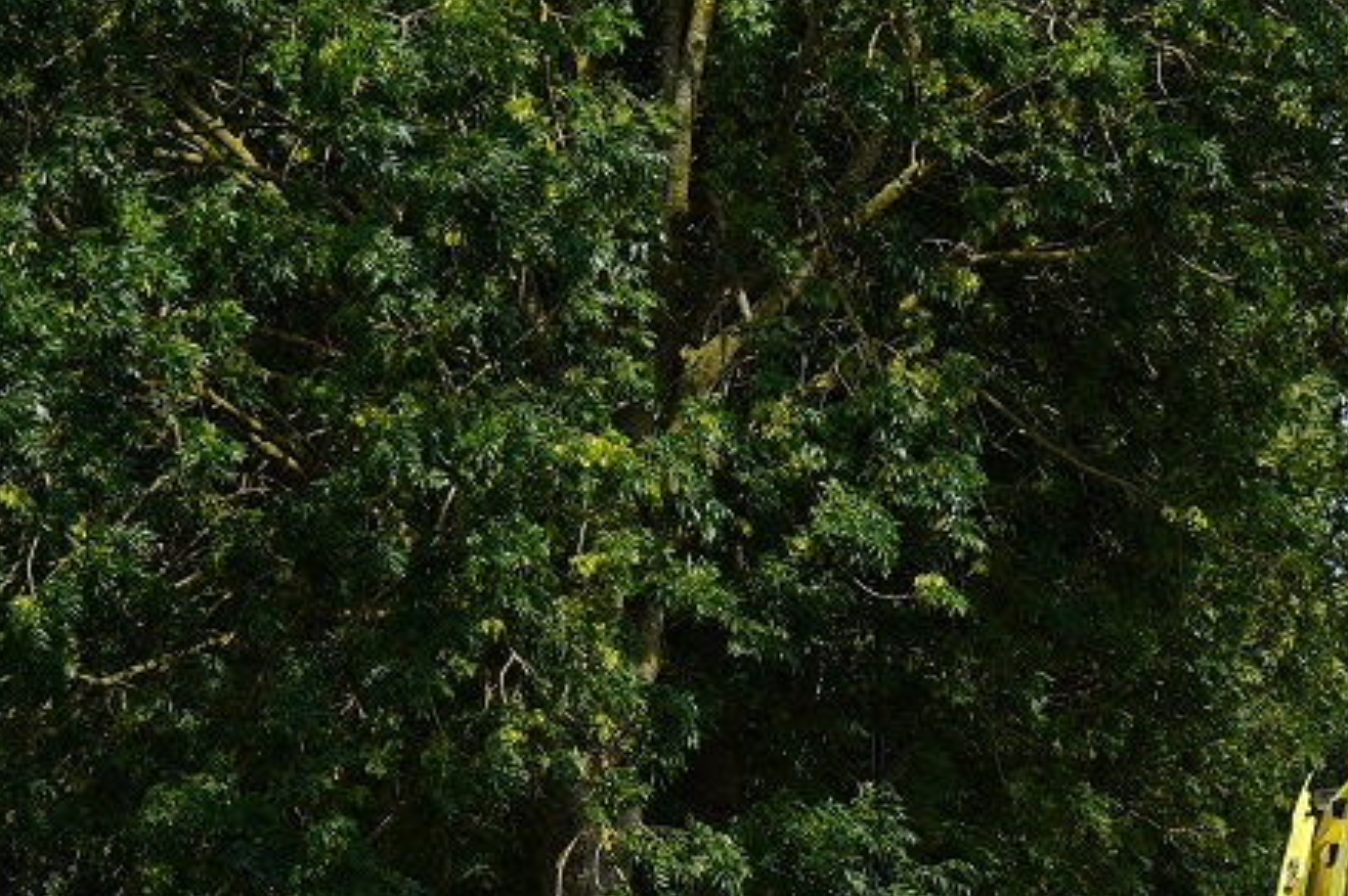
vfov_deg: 6.9
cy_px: 1000
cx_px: 1726
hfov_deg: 10.2
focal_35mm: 197
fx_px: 7371
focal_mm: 45
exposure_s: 1/640
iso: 100
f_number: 5
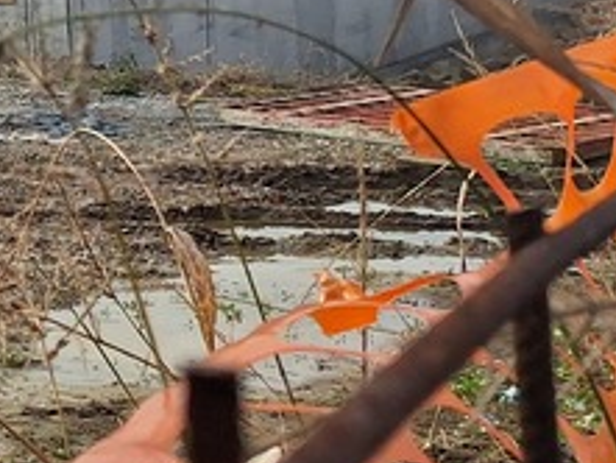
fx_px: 1887
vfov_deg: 13.0
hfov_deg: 14.2
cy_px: -305
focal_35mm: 106
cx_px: -747
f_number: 1.8
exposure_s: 1/2203
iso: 40
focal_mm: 5.54
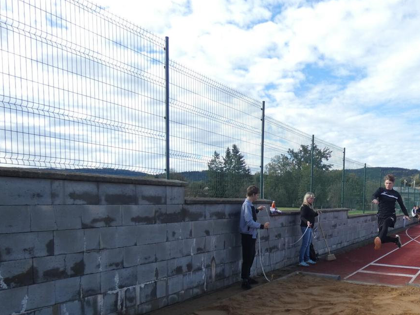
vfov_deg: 43.8
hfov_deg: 55.1
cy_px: 242
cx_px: 324
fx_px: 376
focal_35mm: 31
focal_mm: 3.6
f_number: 2.8
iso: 80
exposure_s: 1/800
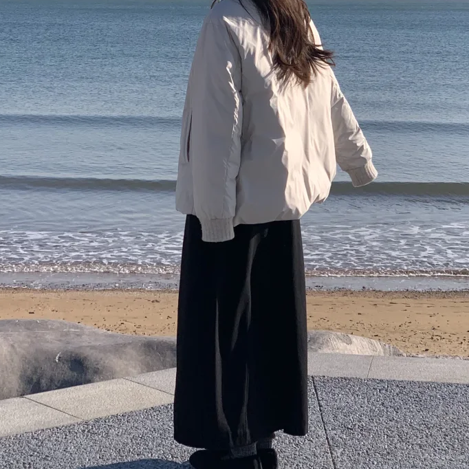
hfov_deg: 17.9
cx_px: 201
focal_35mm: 97
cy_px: 2
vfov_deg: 17.5
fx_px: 1487
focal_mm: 6
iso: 16
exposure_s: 1/1776
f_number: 2.4
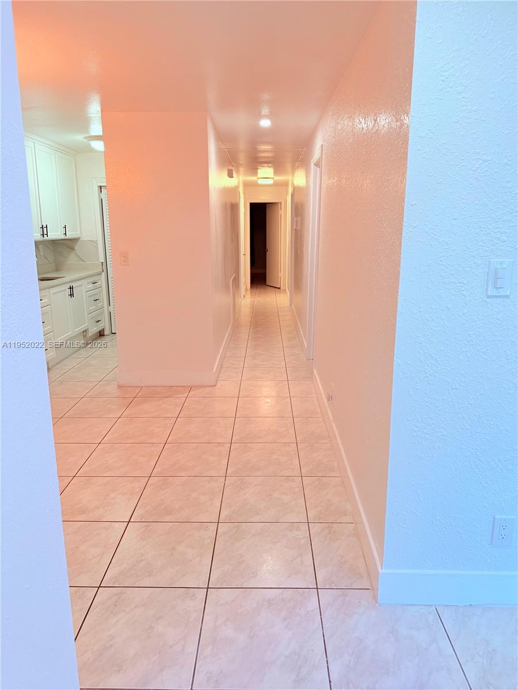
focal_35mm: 24
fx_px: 479
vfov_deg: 71.6
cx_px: 259
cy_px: 345
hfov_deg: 56.8
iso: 200
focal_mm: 6.76
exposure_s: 1/155
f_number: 1.78
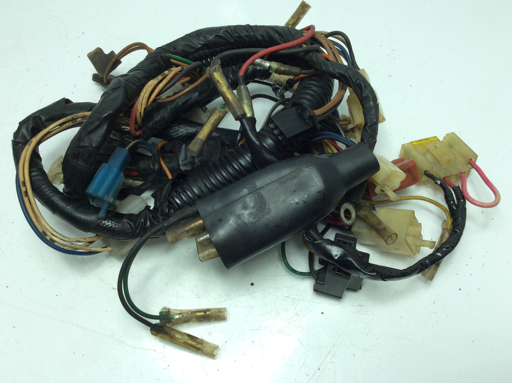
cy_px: 192
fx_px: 473
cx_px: 256
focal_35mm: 32
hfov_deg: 56.9
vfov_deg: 44.1
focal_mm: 3.3
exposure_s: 1/243
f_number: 2.4
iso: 32
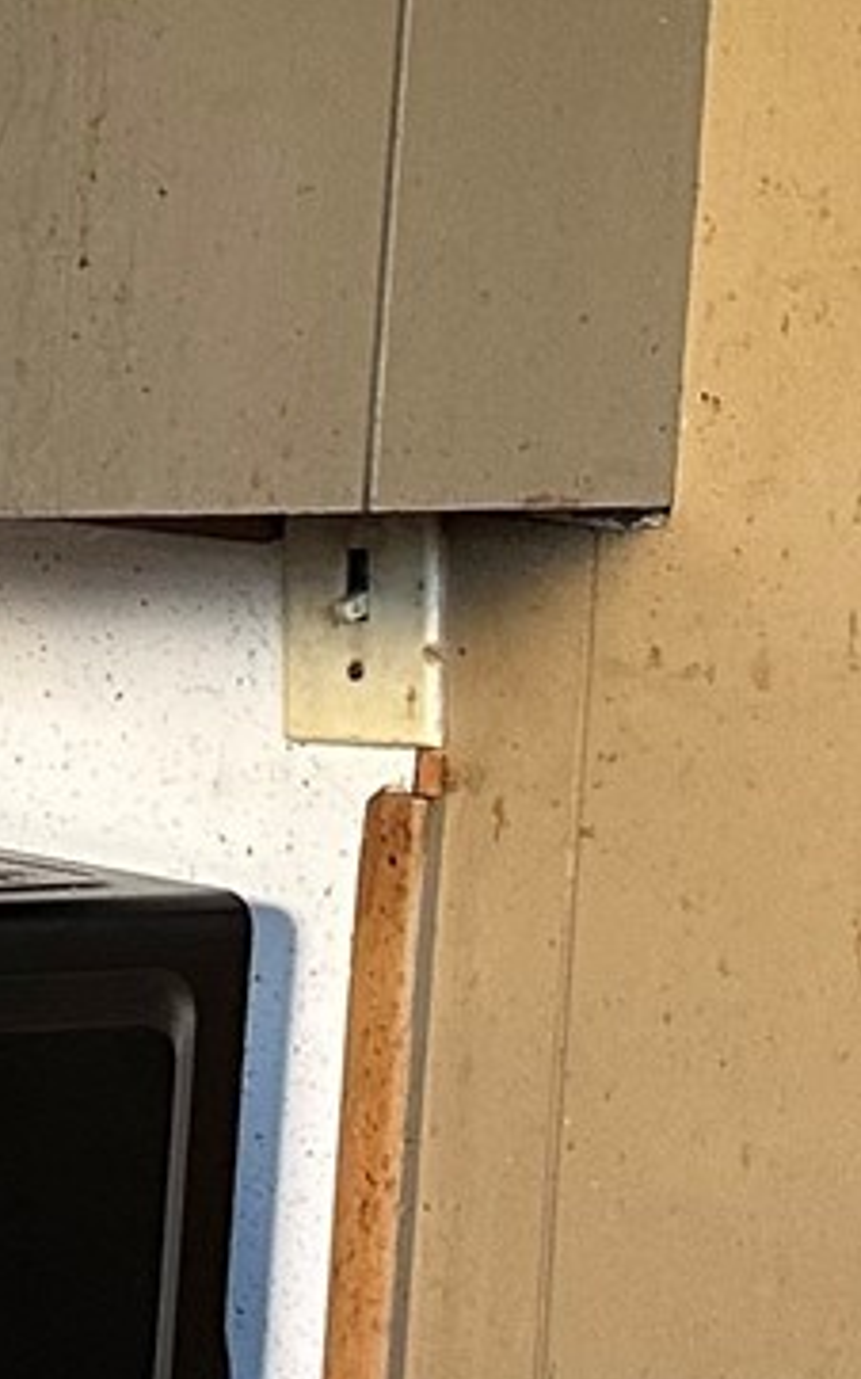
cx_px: -1752
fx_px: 5072
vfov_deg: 15.5
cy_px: 728
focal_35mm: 135
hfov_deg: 8.2
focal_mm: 6.86
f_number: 1.78
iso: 250
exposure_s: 1/64
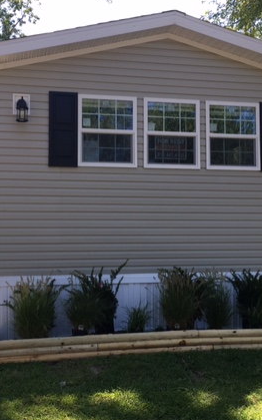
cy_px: 211
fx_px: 537
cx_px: 111
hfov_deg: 27.4
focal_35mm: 47
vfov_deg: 42.6
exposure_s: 1/349
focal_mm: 4.15
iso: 25
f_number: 2.2
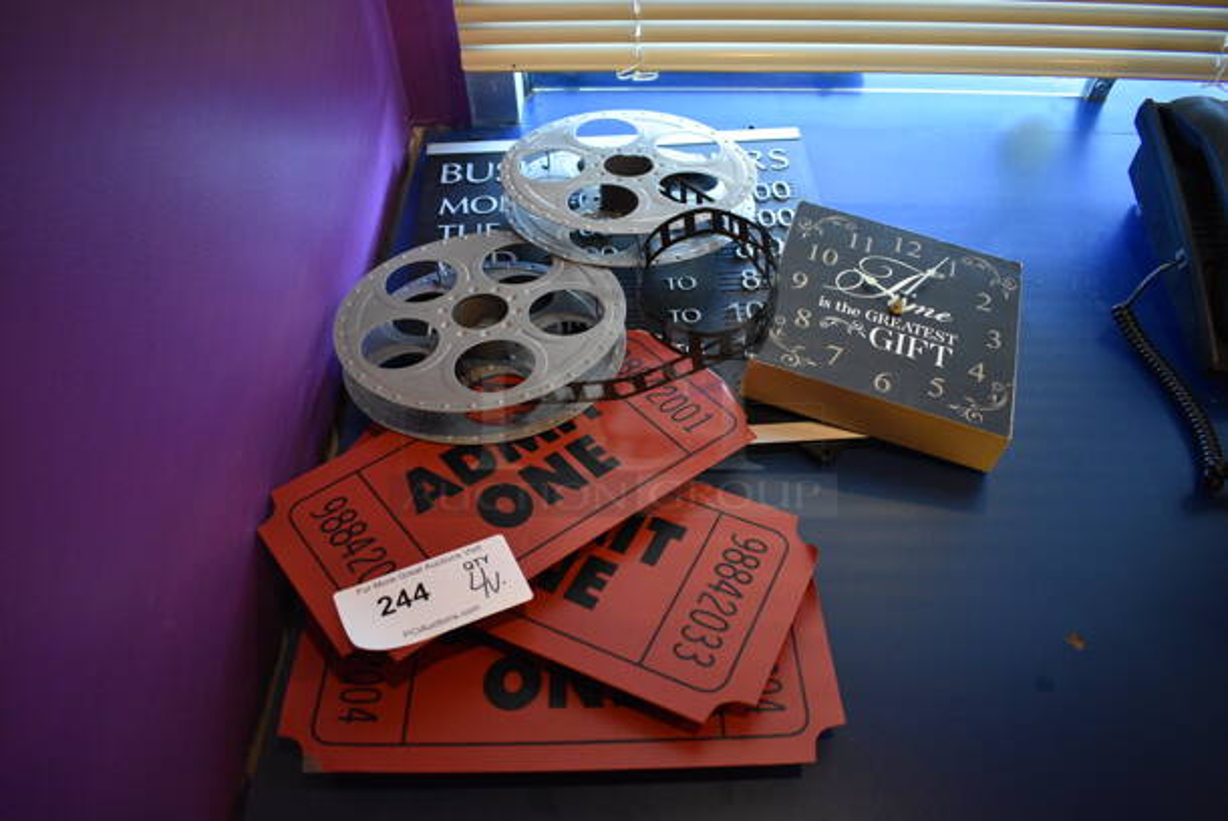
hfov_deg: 67.3
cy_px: 410
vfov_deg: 48.0
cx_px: 614
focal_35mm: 27
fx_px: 922
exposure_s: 1/125
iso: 2200
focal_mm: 18
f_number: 3.5
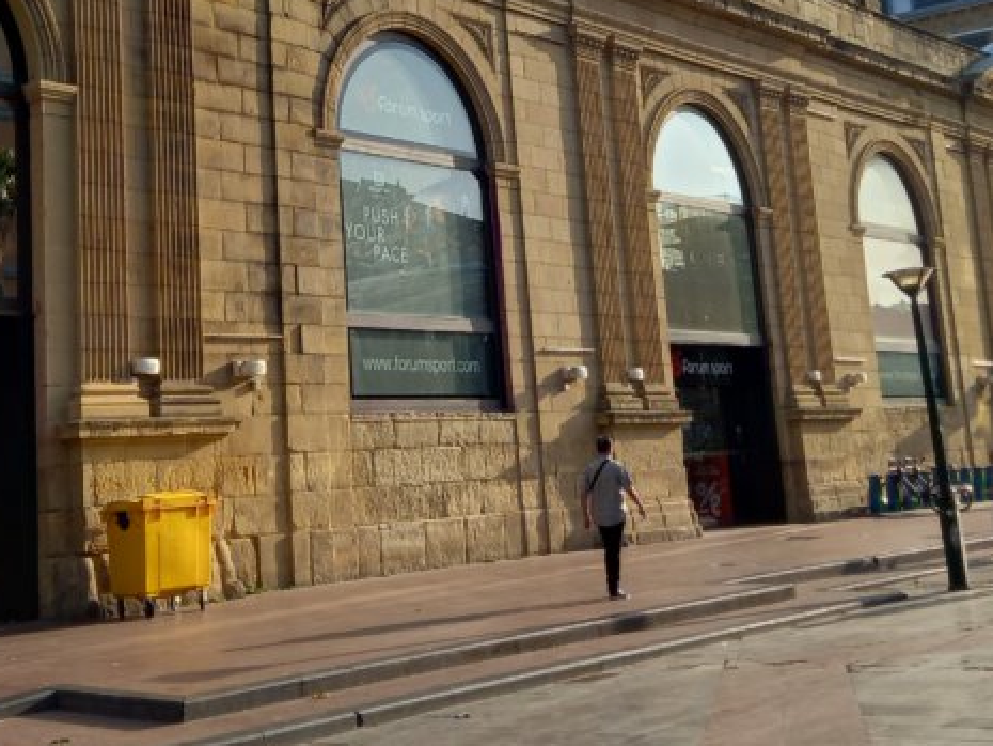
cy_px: 165
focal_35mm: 55
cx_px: 380
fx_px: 1578
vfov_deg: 26.2
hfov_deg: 34.8
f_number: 2
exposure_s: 1/290
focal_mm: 4.6
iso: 25
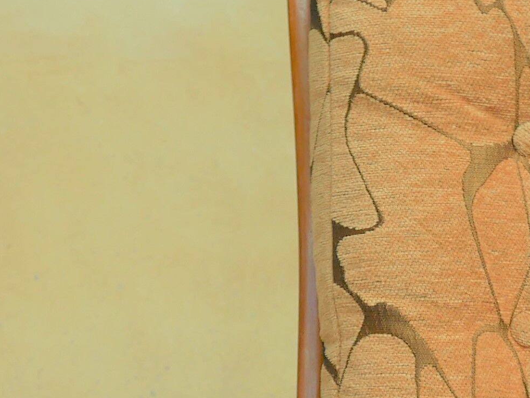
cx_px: 437
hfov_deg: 10.5
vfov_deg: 7.7
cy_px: 623
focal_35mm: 188
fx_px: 2880
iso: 200
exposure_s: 1/320
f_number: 3.2
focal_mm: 20
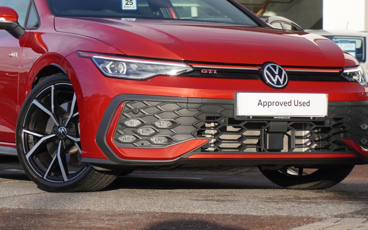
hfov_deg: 17.0
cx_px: 142
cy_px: 48
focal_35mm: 123
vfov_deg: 10.6
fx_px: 1232
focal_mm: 49
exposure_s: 1/200
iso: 100
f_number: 5.6
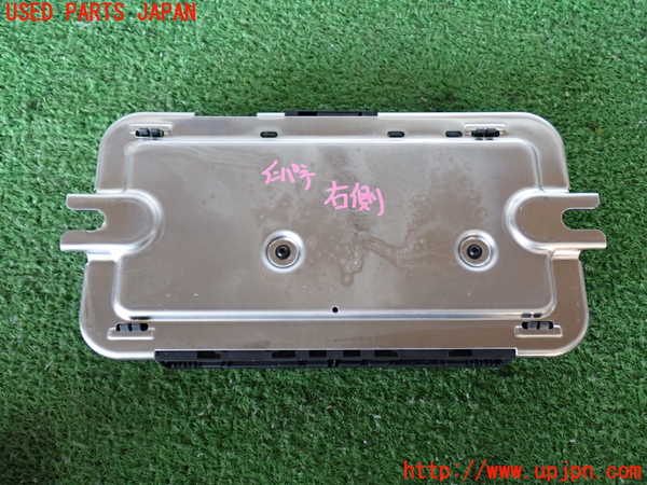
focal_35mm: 36
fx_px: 673
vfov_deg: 39.7
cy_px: 242
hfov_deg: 51.4
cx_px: 324
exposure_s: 1/40
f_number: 2.5
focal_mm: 6.37
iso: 320
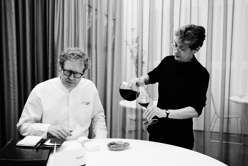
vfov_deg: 37.9
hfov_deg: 54.4
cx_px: 124
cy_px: 83
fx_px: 241
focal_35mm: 35
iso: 1250
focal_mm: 35
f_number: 3.5
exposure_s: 1/100
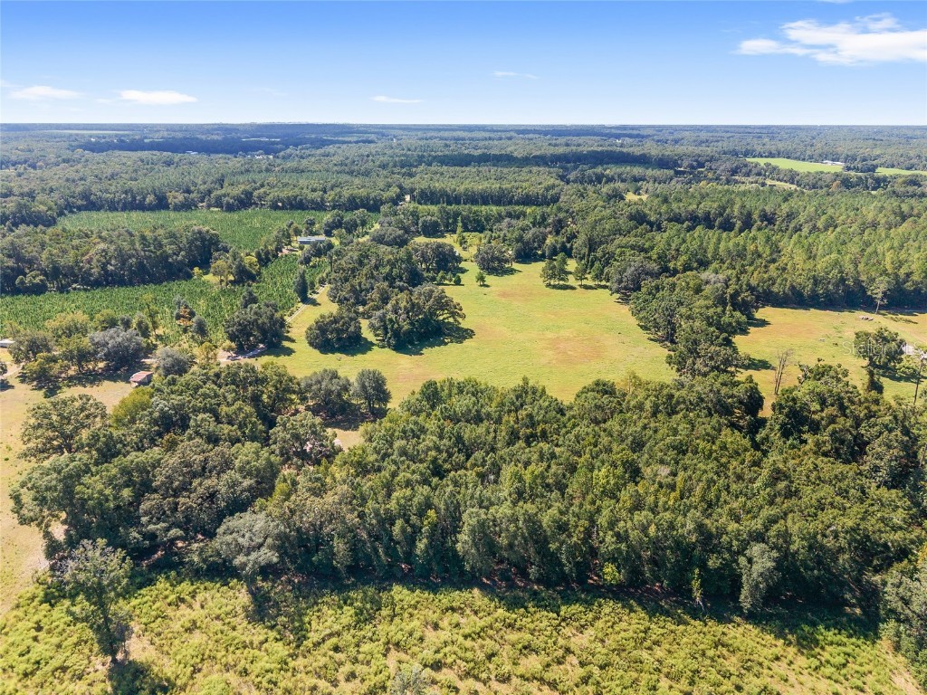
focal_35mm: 24
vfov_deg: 56.8
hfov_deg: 71.6
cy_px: 348
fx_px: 643
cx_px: 464
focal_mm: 8.67
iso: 300
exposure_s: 1/5000
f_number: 1.8
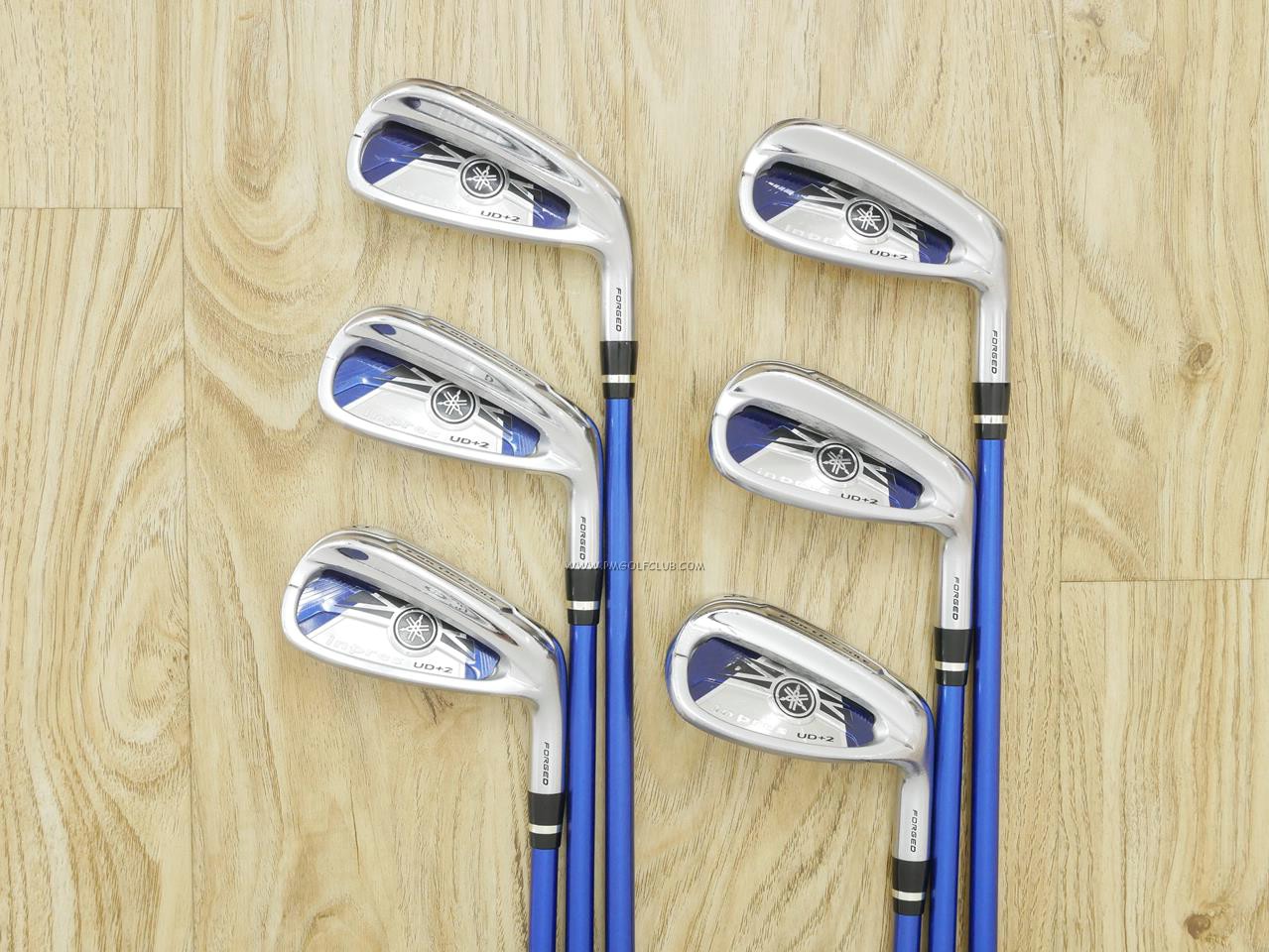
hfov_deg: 38.2
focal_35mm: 50
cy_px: 476
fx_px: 1833
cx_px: 634
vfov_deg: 29.1
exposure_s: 1/40
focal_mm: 25
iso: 1600
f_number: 4.5
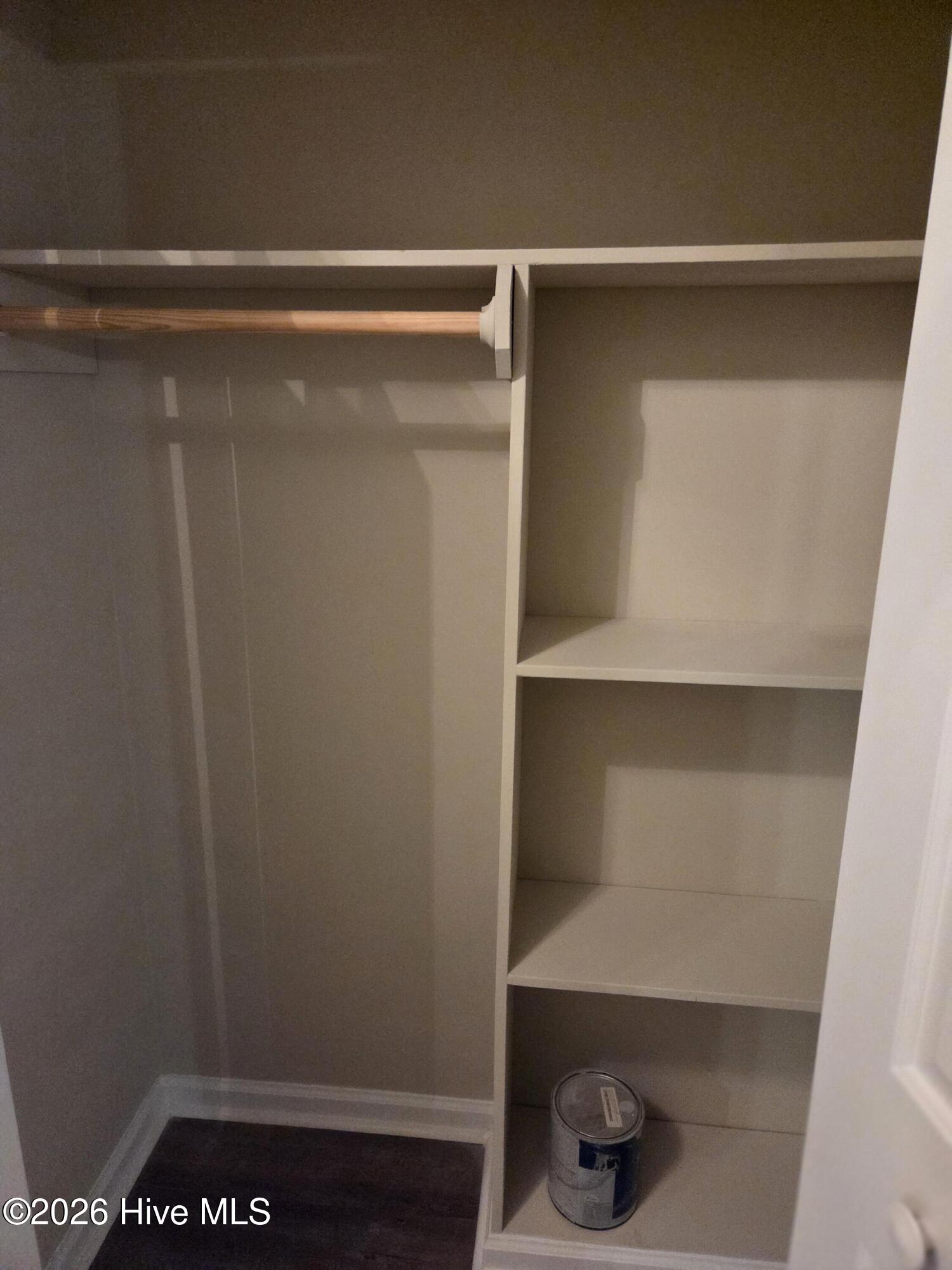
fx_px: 843
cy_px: 635
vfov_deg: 73.9
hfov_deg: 58.9
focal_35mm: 23
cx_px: 476
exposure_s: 1/120
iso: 2000
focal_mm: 5.4
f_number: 1.8
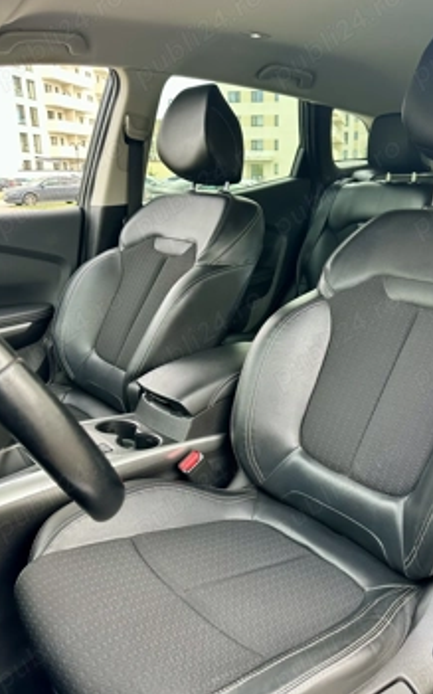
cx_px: 267
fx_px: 548
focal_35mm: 29
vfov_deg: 64.6
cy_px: 372
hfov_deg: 42.8
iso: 125
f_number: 1.78
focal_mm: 6.86
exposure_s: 1/121
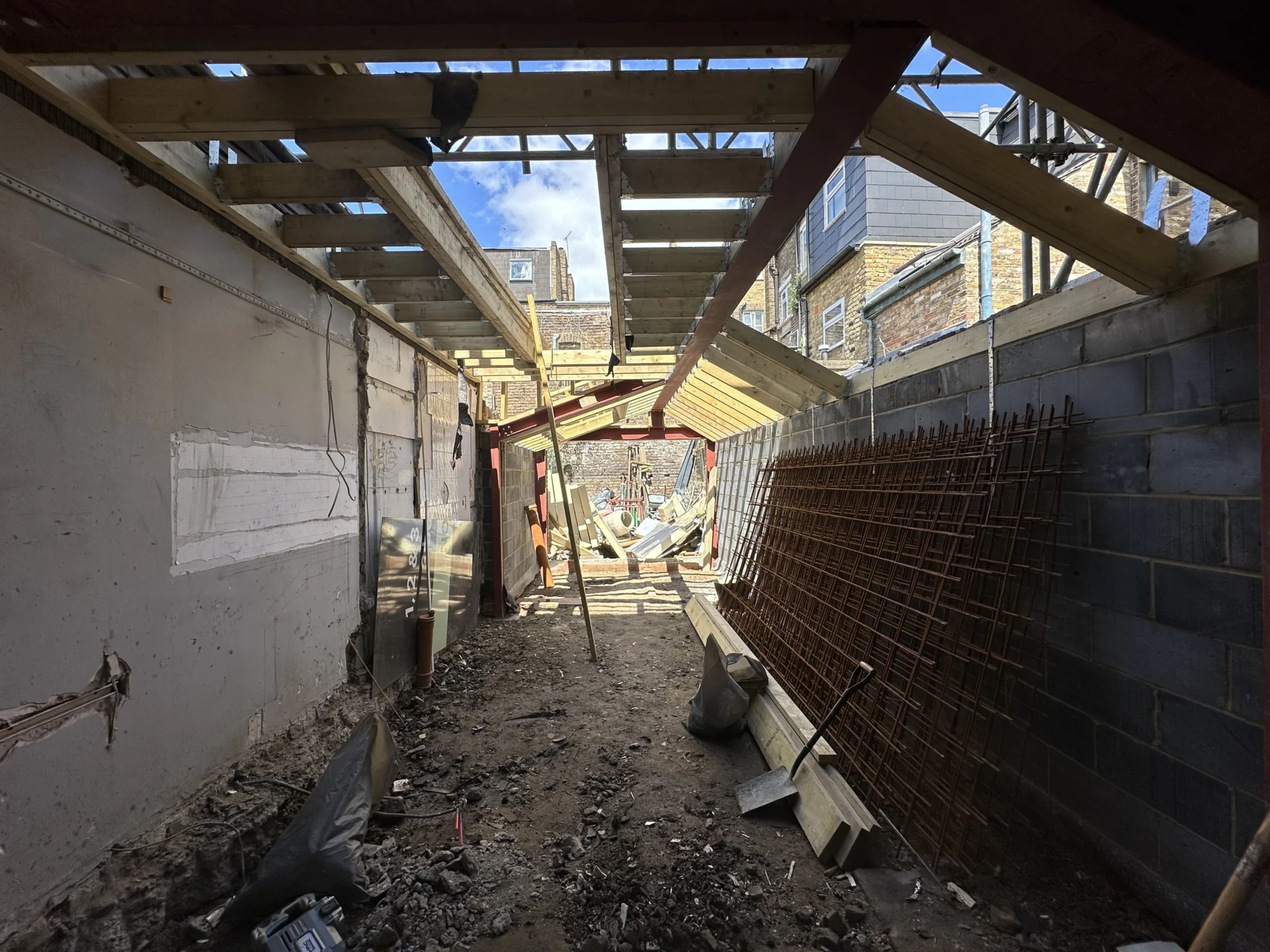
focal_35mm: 14
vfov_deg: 85.7
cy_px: 476
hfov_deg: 102.1
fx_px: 514
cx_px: 635
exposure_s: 1/255
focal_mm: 2.22
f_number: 2.2
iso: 40
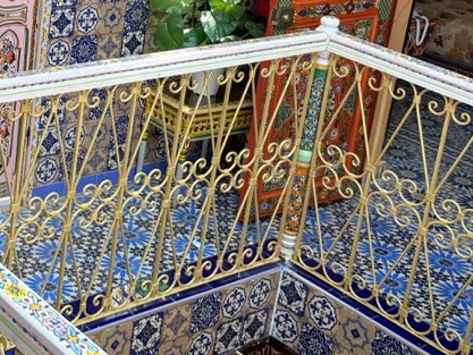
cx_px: 8
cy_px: 18
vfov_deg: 20.8
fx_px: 943
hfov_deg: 26.7
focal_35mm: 69
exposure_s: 1/528
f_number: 1.78
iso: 100
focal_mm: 6.76
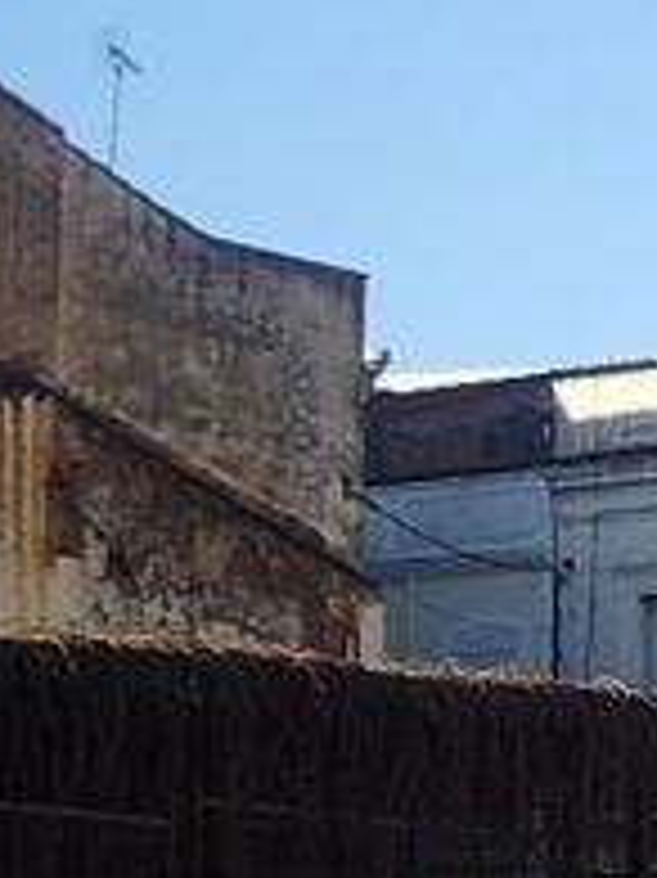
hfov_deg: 7.8
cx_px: 1251
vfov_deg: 10.7
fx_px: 4661
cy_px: 860
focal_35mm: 184
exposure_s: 1/200
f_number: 4.3
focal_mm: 5.8
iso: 50
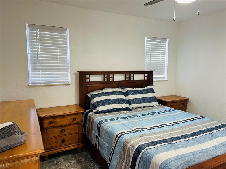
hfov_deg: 67.3
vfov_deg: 53.1
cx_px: 113
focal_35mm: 26
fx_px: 170
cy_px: 84
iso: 100
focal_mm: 5.7
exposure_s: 1/60
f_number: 1.5
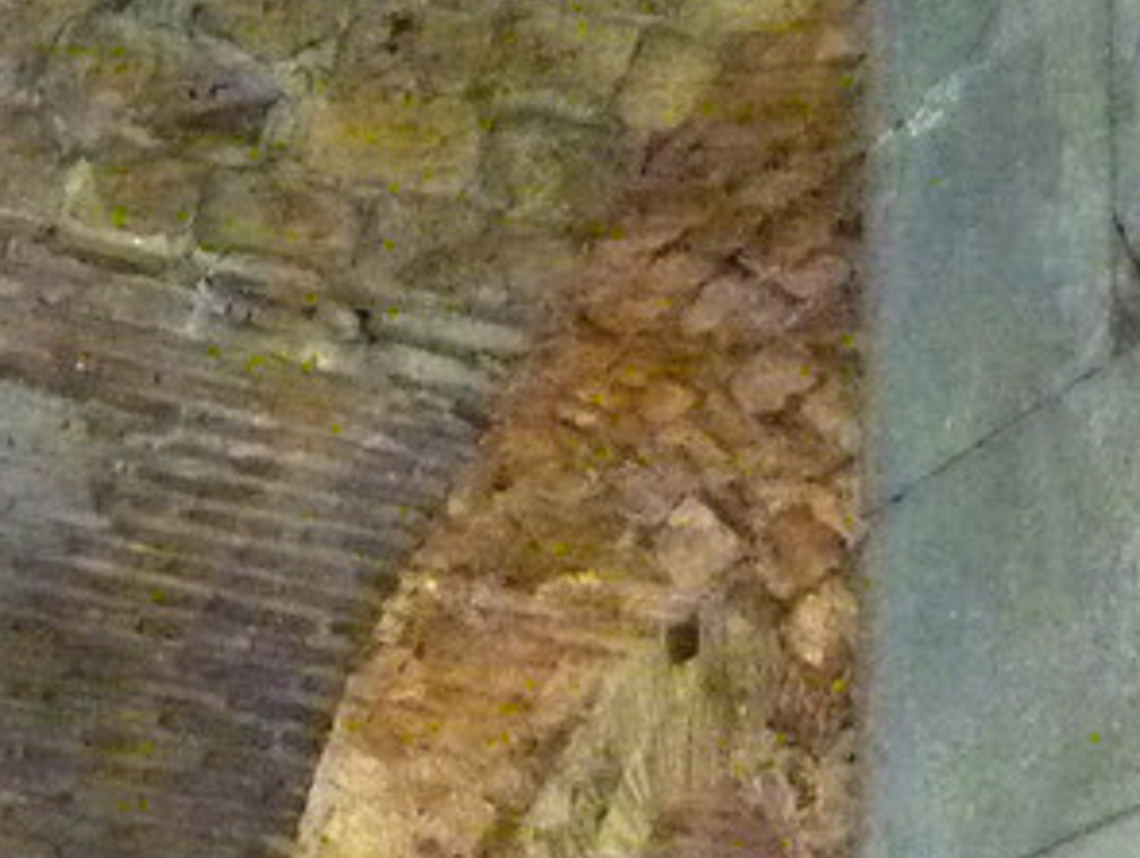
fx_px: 3858
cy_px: -329
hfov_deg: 16.8
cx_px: 549
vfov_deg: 12.2
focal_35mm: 117
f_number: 2.8
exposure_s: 1/30
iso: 1600
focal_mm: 4.8
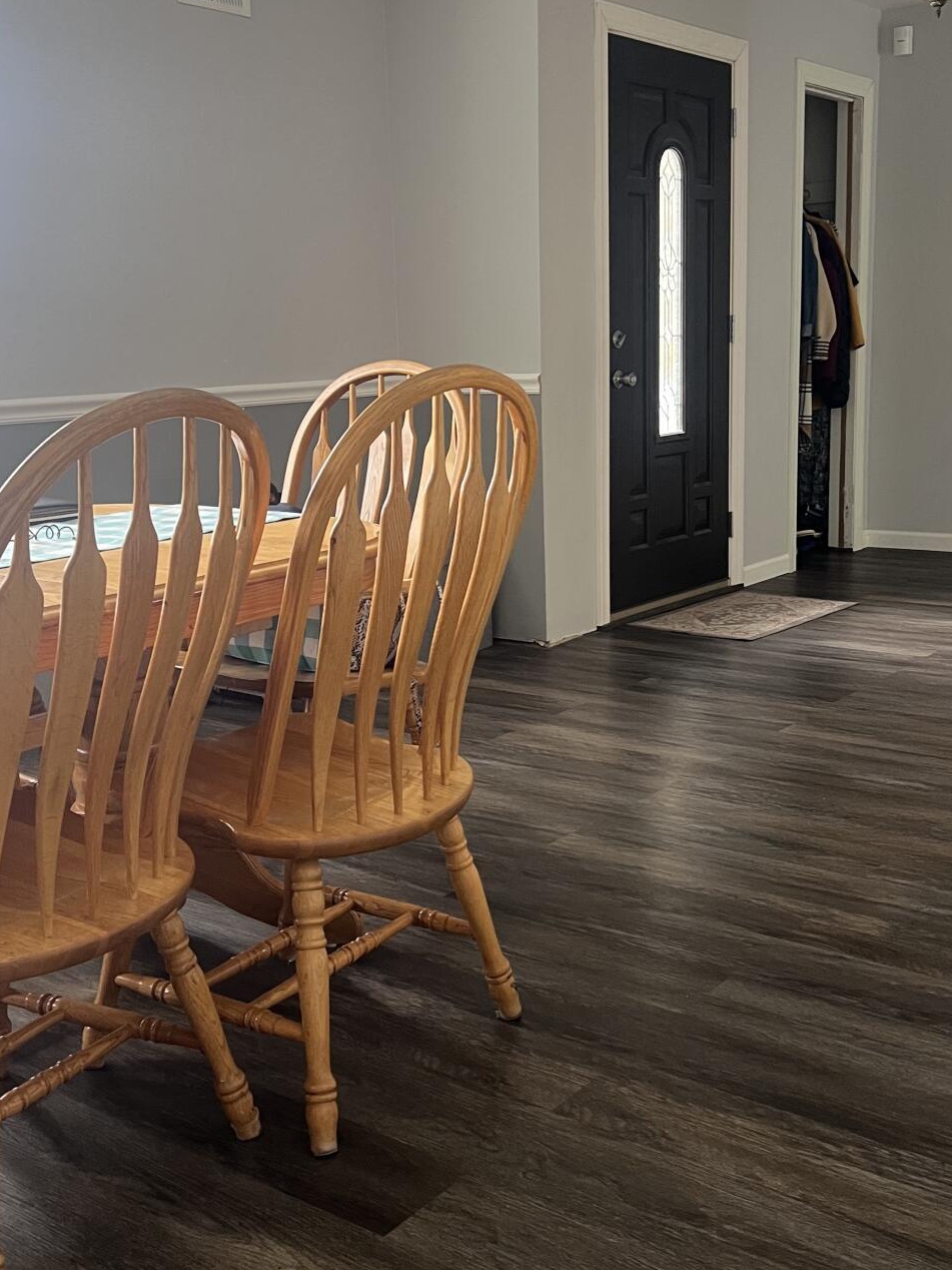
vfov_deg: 45.7
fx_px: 1503
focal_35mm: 41
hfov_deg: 35.1
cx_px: 459
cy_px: 575
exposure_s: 1/60
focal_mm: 5.7
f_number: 1.5
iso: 160
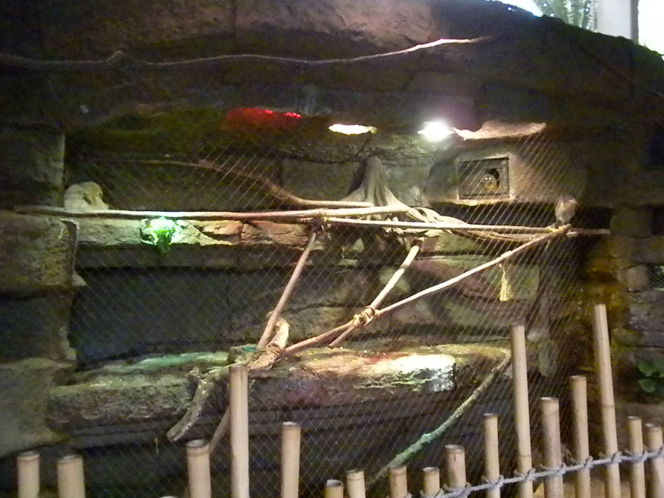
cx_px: 332
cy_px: 249
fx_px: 710
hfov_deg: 50.1
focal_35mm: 37
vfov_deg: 38.7
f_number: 3.5
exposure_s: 1/28.1
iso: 3200
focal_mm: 6.6
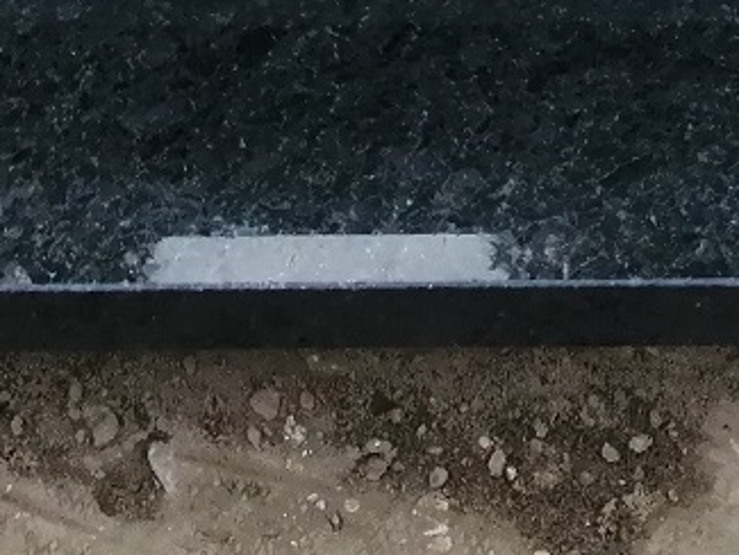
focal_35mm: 133
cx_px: 314
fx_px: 2840
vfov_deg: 9.8
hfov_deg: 14.8
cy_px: -794
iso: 160
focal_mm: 3.62
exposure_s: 1/431
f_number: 1.8
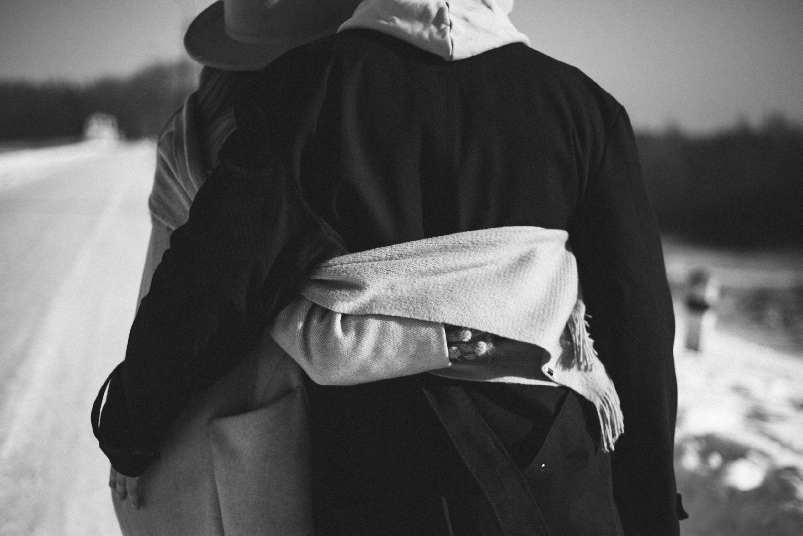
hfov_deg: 39.6
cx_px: 402
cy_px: 268
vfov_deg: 27.0
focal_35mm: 50
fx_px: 1116
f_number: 1.8
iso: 100
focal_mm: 50
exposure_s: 1/4000
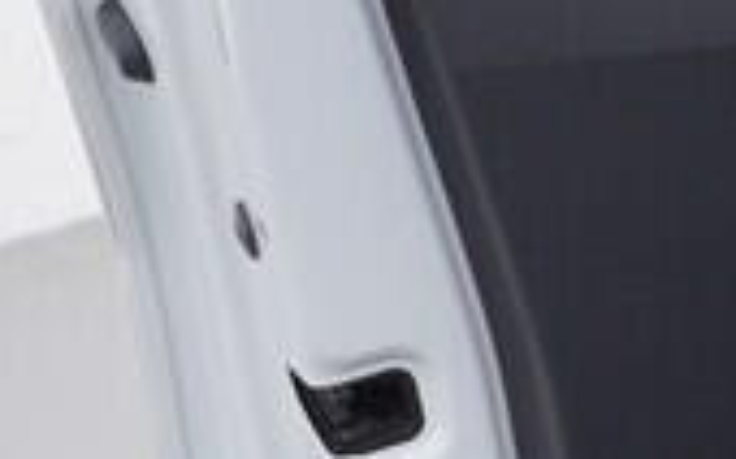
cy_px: 331
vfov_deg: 5.9
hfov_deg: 8.9
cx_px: 1520
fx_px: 4430
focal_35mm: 221
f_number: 4
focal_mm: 24
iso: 125
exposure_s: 1/60
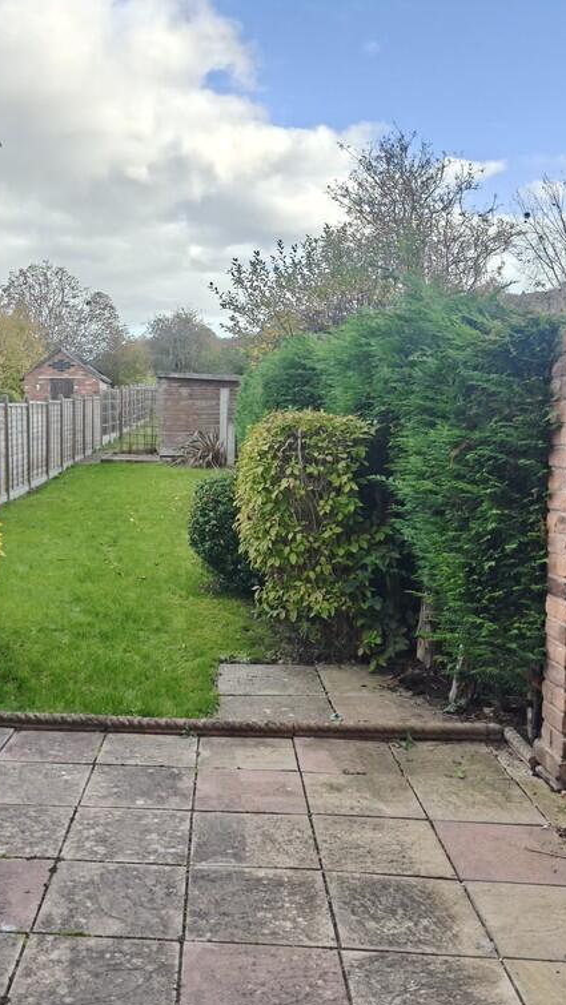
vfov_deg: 58.0
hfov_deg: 34.1
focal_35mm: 34
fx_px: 907
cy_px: 501
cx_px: 156
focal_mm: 6.06
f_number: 1.6
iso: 100
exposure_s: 1/304
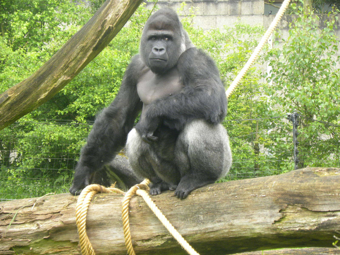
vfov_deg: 6.0
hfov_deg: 8.0
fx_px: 2426
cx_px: 170
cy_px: 128
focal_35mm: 247
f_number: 4.5
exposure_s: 1/67.5
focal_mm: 44
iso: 171
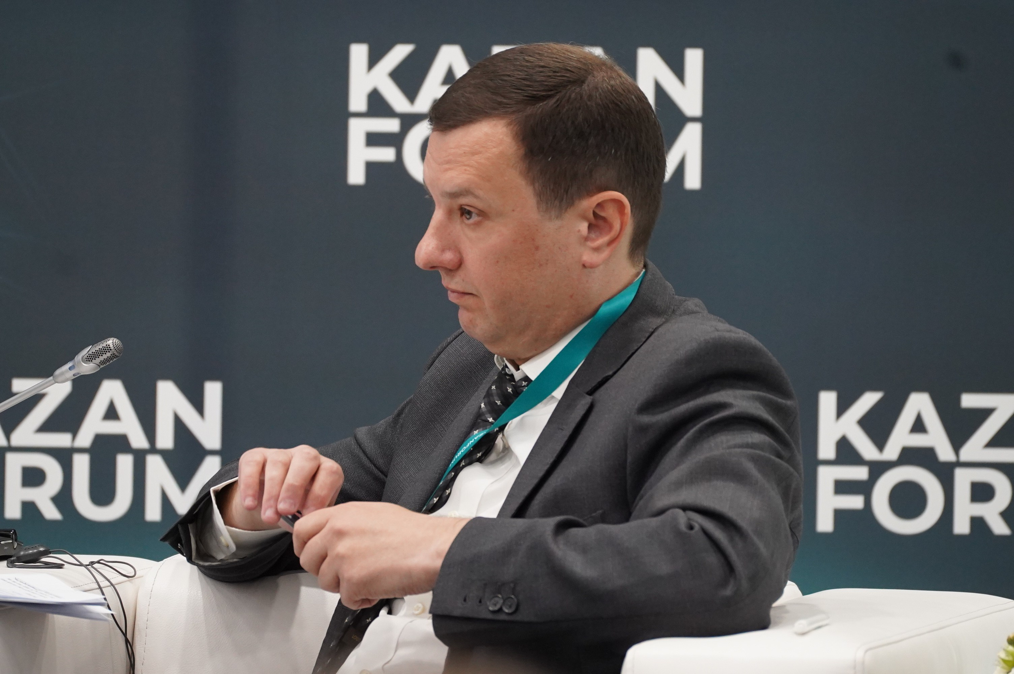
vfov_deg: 4.1
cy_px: 337
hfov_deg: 6.2
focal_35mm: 334
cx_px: 507
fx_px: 9399
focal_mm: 223
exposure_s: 1/125
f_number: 5.6
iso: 3200
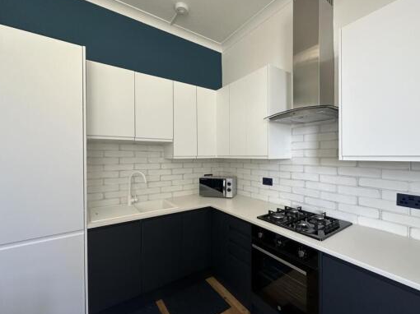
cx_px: 227
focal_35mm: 16
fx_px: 194
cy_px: 157
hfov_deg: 94.3
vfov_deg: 78.1
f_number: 2.2
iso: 160
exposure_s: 1/99
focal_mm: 2.22
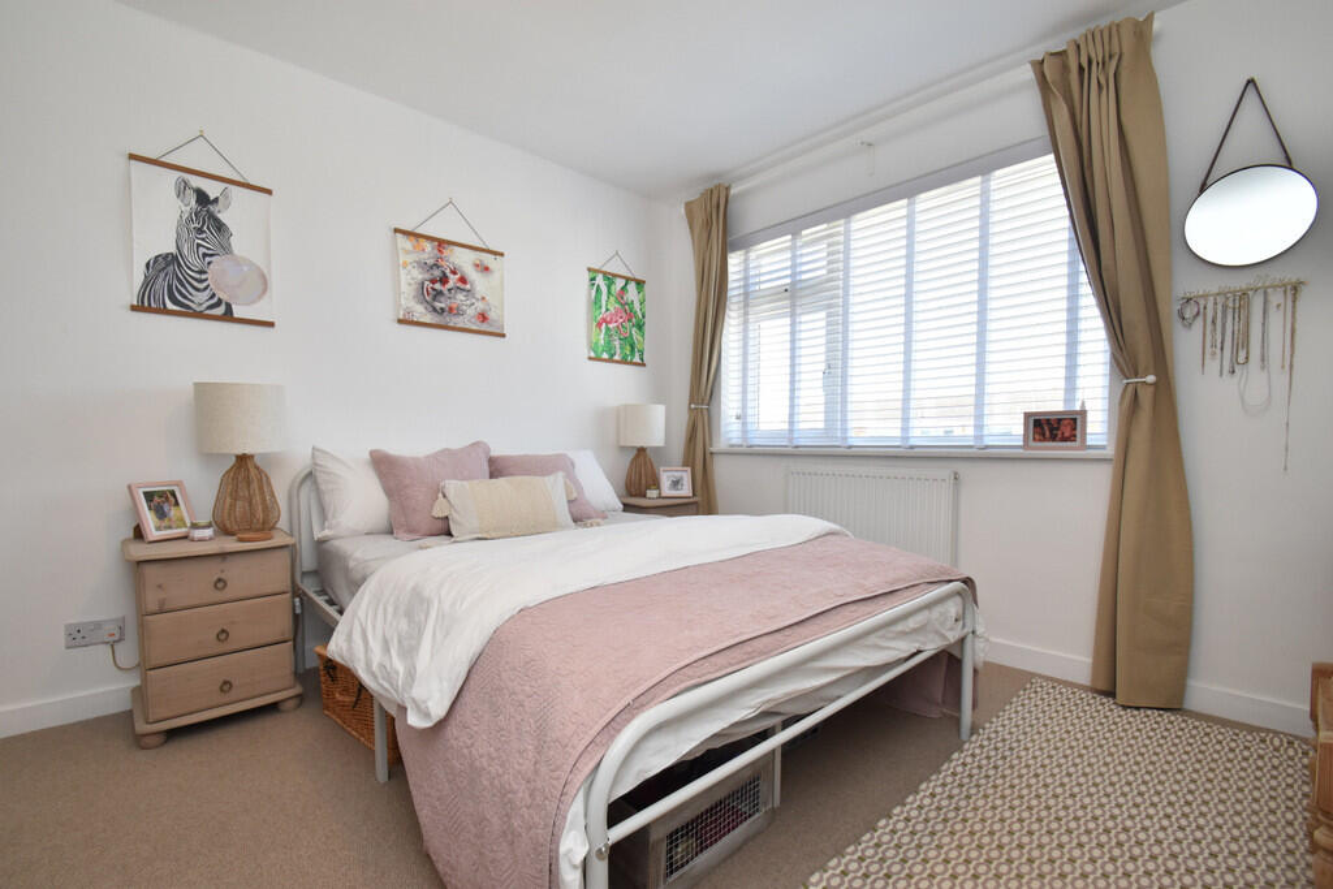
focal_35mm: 15
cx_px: 666
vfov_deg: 77.3
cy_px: 444
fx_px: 555
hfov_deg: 100.4
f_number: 8
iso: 400
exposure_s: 1/60
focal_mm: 10
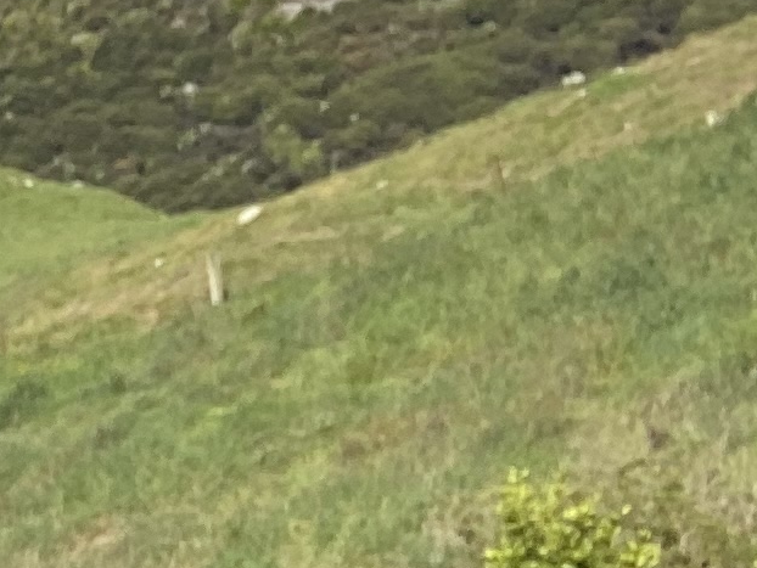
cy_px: 699
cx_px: -1384
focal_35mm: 149
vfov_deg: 9.8
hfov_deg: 10.3
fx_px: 3260
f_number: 2.2
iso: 25
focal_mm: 2.71
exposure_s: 1/1101
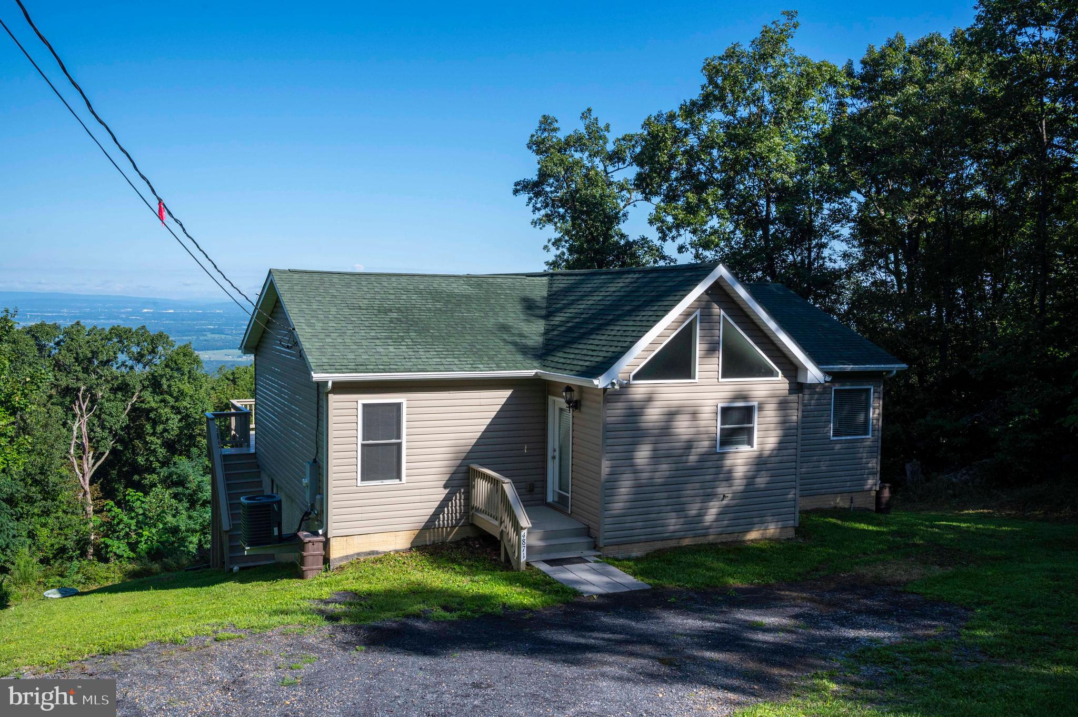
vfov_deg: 40.5
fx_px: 972
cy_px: 358
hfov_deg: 58.0
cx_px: 539
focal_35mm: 32
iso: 1000
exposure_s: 1/640
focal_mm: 32.5
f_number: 13
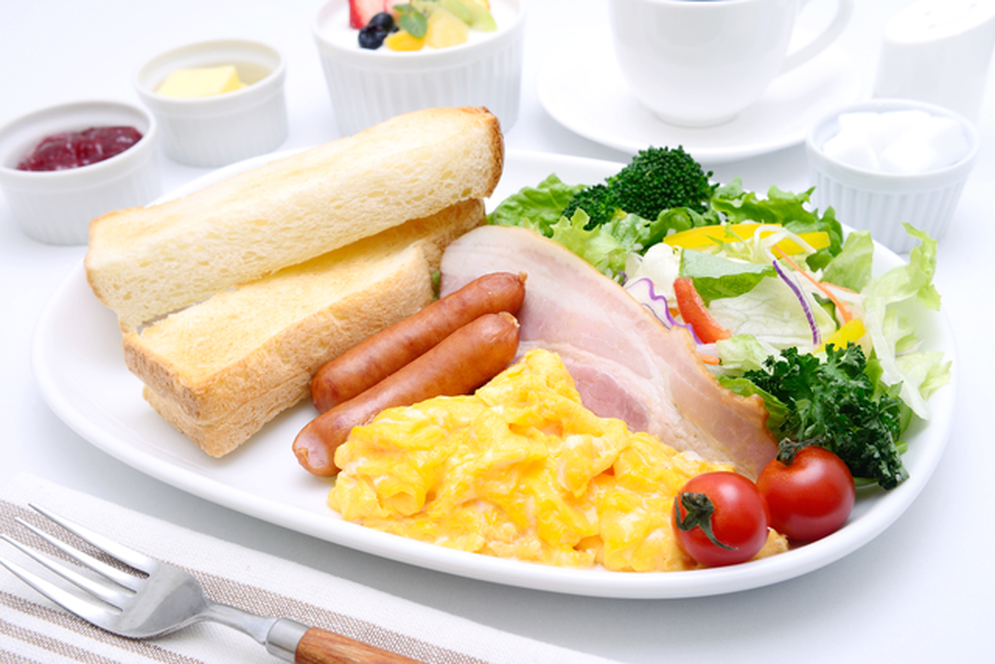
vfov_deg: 37.9
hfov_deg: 54.4
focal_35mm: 35
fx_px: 968
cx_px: 498
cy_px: 332
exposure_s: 1/100
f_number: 11
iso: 100
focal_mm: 35
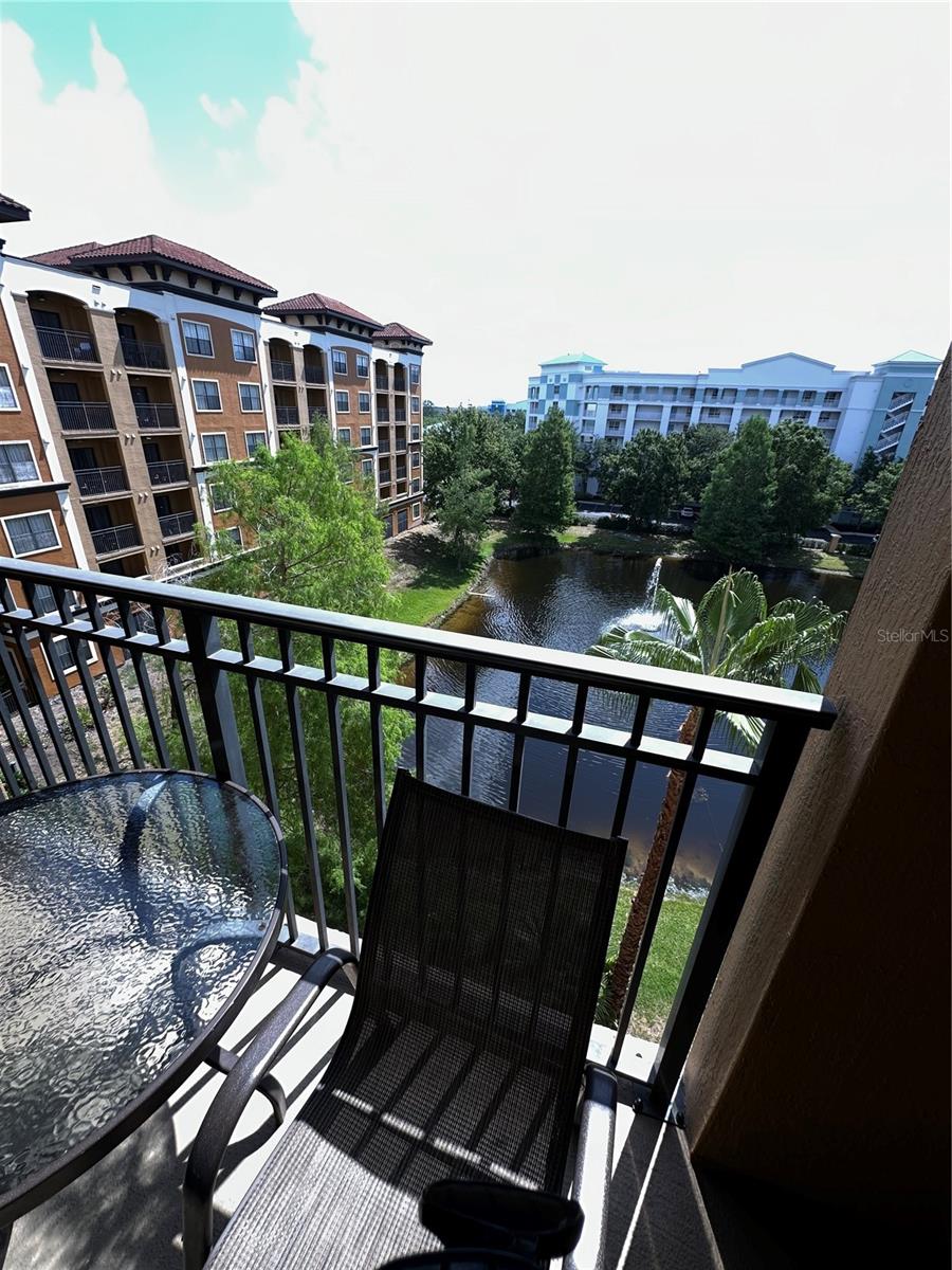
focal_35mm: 14
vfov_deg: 102.1
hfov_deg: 85.7
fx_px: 513
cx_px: 476
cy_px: 635
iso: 40
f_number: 2.2
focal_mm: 2.22
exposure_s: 1/113
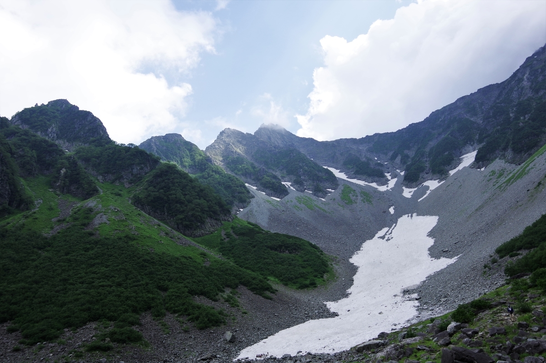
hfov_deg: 67.4
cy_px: 182
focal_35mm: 27
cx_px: 273
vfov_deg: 47.9
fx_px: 409
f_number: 6.3
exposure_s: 1/640
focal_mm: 18
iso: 400
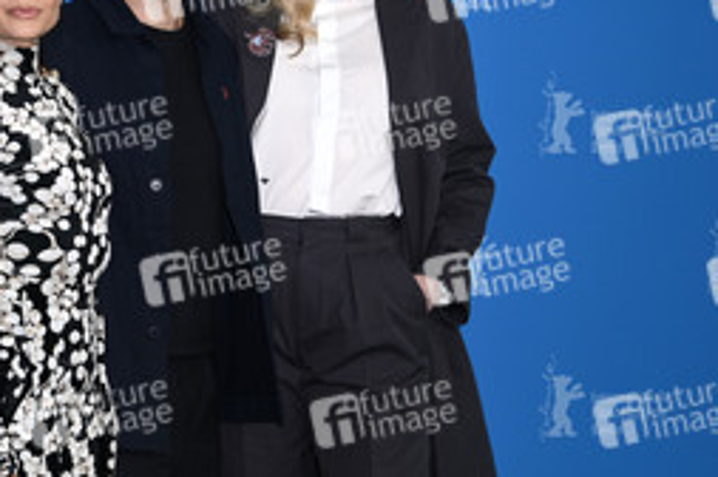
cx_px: 138
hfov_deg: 17.5
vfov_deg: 11.8
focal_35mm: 116
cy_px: 202
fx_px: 2311
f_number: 5.6
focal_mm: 65
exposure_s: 1/250
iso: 1000
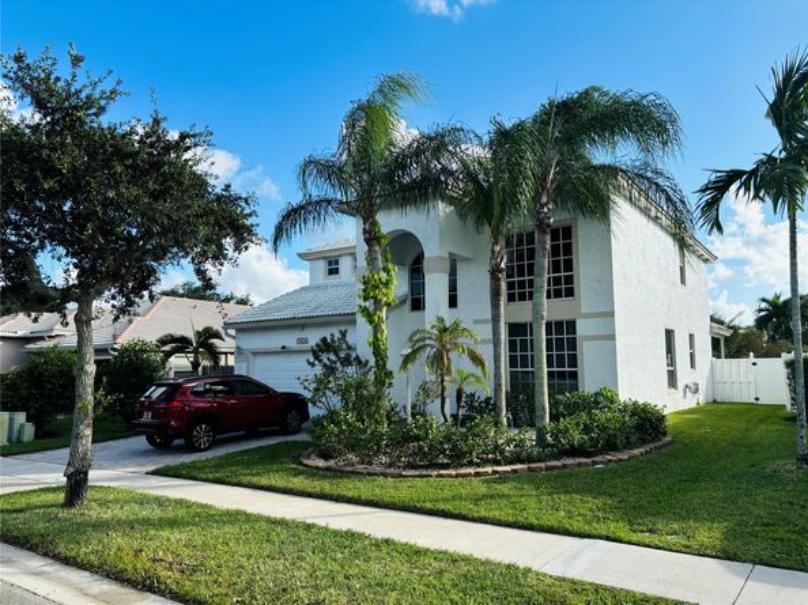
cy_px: 302
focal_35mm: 26
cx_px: 404
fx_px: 607
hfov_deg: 67.3
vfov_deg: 53.0
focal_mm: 5.96
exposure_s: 1/2062
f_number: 1.6
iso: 50
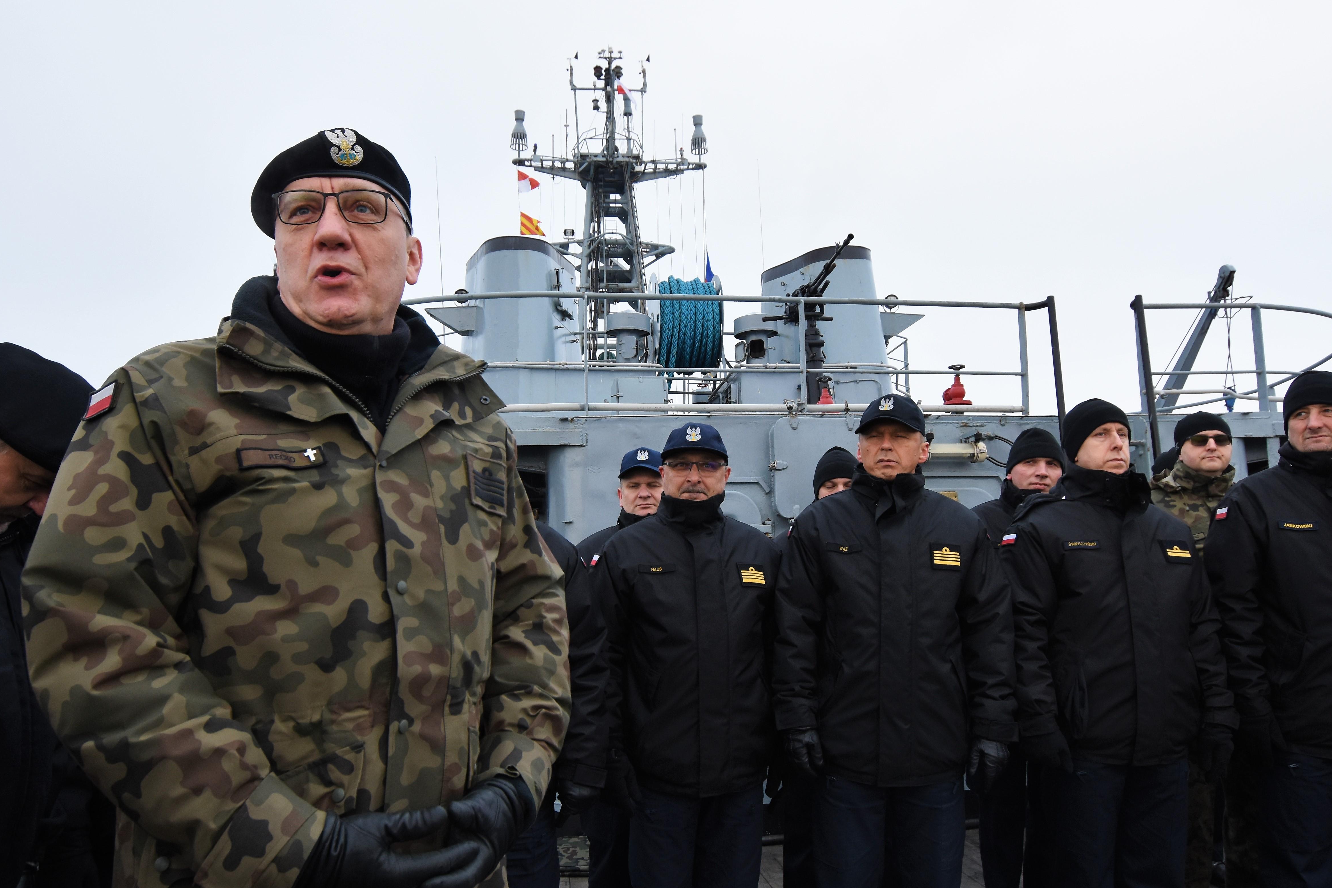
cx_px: 666
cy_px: 466
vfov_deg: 47.9
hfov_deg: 67.4
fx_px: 999
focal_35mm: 27
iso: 640
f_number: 5.6
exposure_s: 1/200
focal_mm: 14
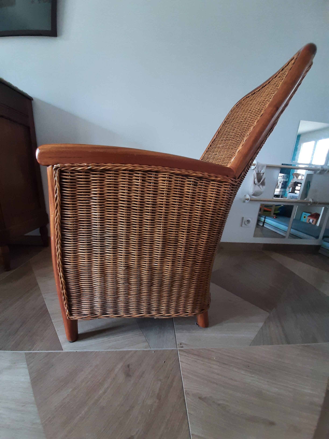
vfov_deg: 106.2
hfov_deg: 89.9
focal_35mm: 13
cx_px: 164
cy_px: 220
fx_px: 165
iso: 160
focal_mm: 1.42
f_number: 2.2
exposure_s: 1/50
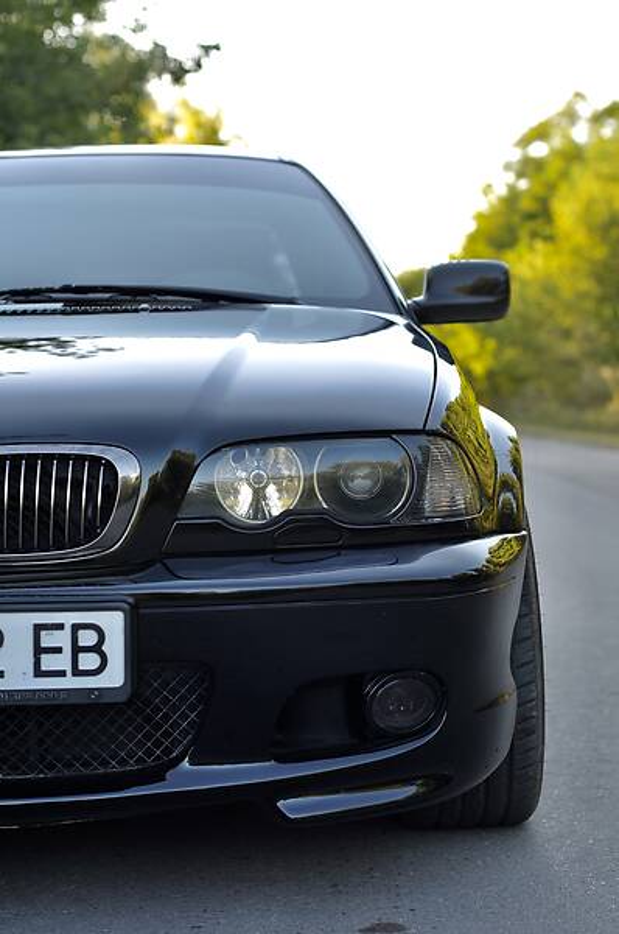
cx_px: 310
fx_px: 1941
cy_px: 467
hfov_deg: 18.1
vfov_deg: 27.0
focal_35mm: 75
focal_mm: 50
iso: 200
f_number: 3.2
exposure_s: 1/400
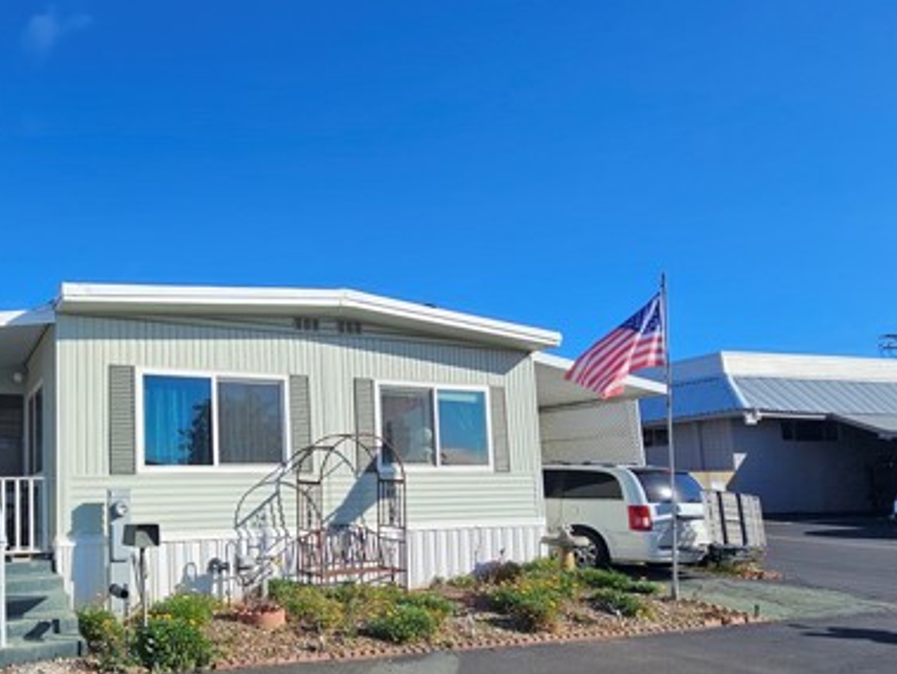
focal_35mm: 22
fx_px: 570
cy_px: 430
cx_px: 173
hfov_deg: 68.6
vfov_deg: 60.2
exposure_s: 1/2621
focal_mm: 2.2
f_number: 2.2
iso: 50
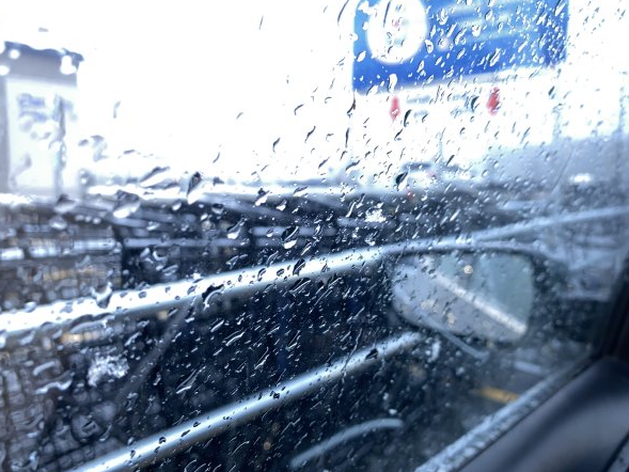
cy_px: 233
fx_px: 491
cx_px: 321
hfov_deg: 65.3
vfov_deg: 51.4
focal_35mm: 27
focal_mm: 4.25
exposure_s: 1/8
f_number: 1.8
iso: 64
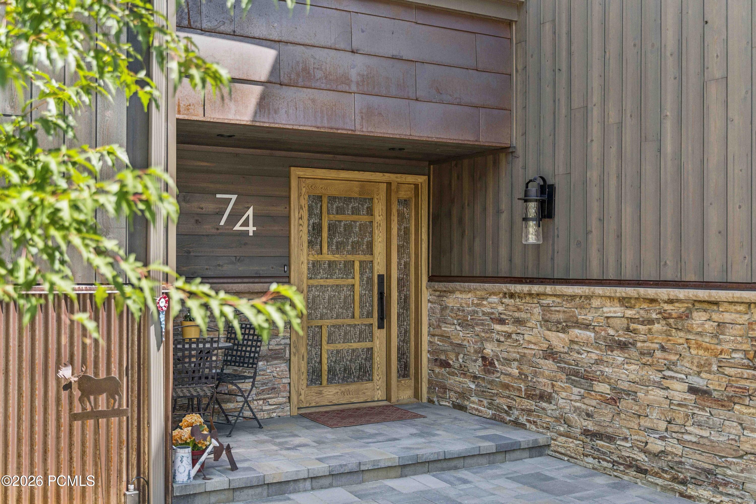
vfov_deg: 35.1
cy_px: 252
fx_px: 798
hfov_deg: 50.7
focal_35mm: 38
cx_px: 378
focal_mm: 38
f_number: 2.8
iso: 320
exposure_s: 1/2000
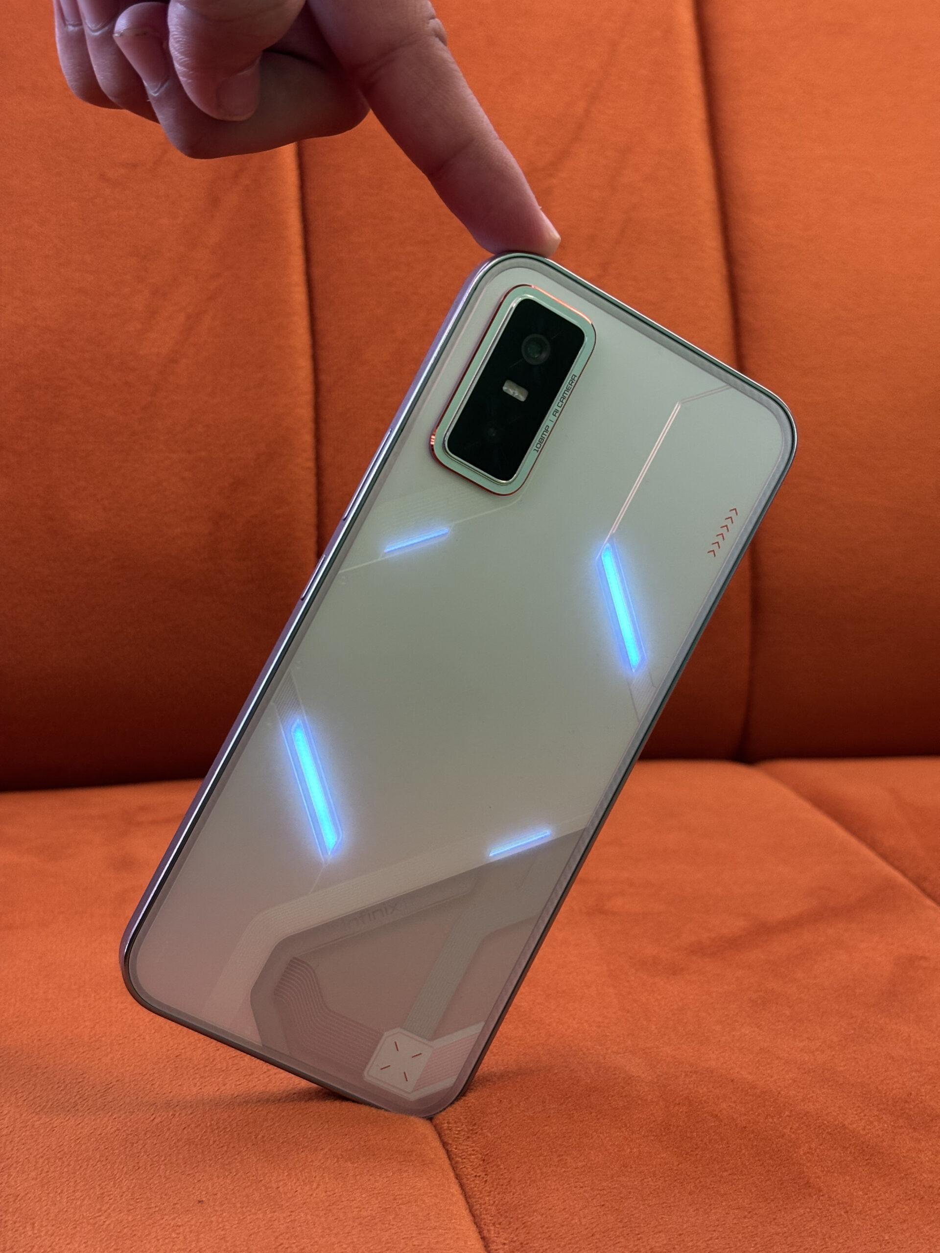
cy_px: 626
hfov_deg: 28.0
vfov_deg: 36.8
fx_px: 1883
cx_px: 470
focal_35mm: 52
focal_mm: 5.96
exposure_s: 1/33
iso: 160
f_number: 1.6
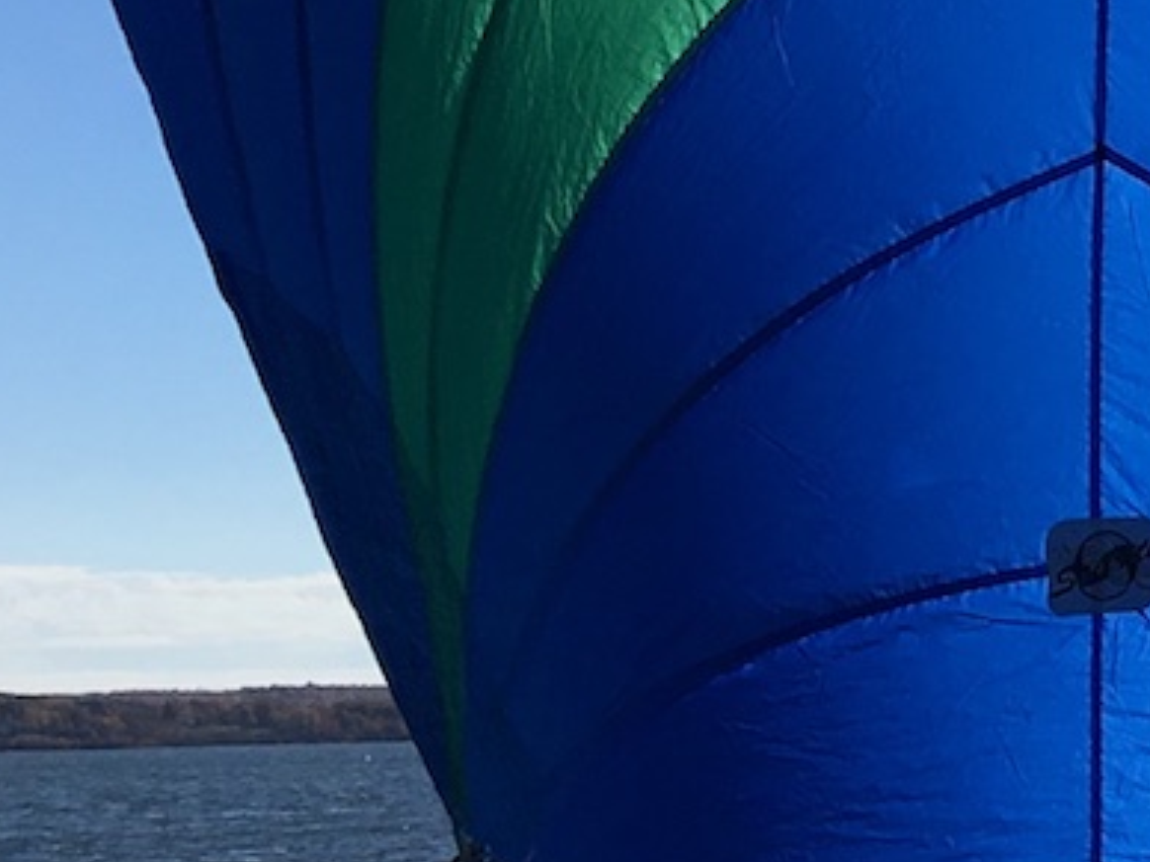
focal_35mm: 129
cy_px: 400
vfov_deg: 11.5
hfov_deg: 12.9
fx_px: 4286
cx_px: 2427
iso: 25
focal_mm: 4.15
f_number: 2.2
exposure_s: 1/4525
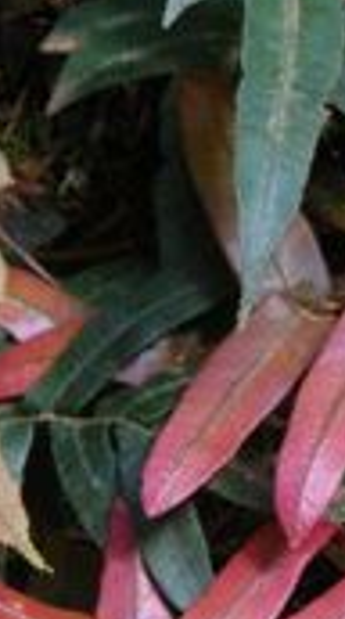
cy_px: 641
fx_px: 4123
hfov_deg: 4.8
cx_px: 313
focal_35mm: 252
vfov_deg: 8.5
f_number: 4.6
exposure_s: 1/80
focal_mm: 11.1
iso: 320
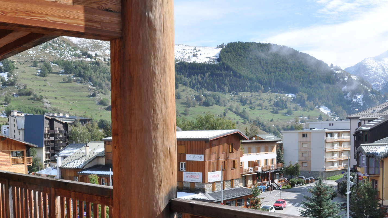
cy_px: 160
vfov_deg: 28.0
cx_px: 161
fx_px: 432
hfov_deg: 48.2
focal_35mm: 42
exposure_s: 1/160
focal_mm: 20
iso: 200
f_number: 13
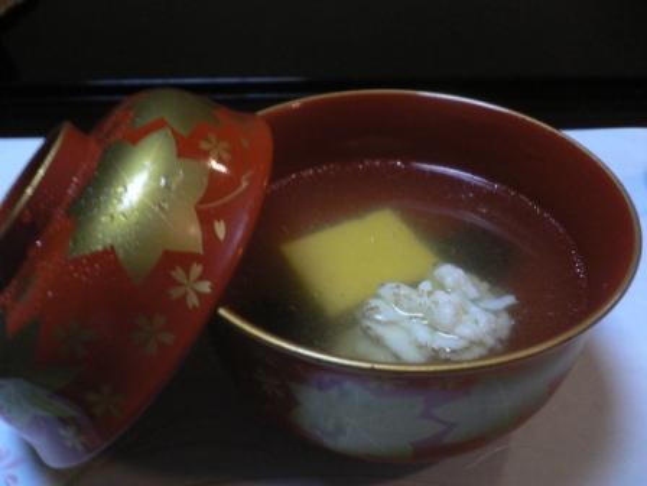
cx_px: 324
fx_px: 654
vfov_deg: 40.7
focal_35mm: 35
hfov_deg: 52.6
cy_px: 243
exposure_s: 1/8
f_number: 2.8
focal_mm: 5.8
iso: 200
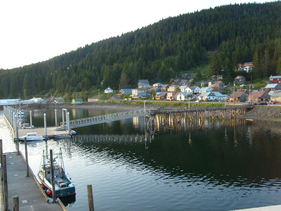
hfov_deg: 52.6
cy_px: 106
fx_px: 284
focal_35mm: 35
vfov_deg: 40.7
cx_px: 140
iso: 80
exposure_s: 1/125
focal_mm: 5.8
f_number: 2.8
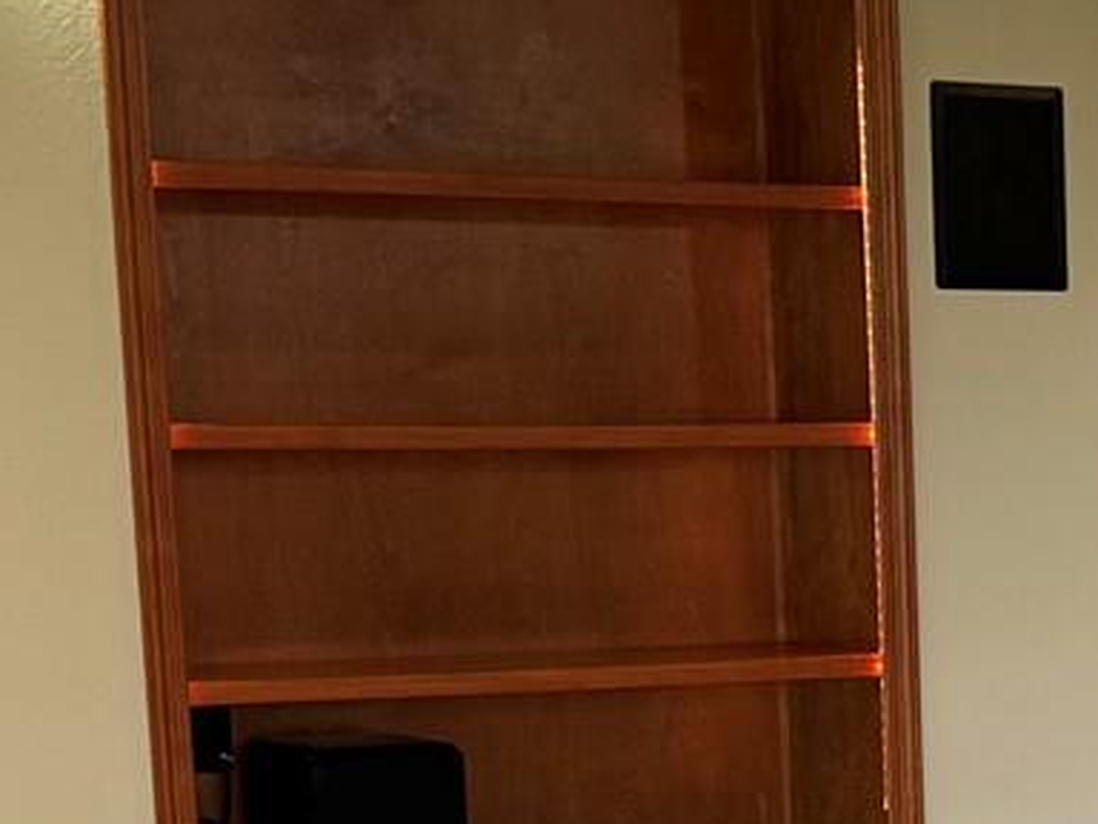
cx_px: 1415
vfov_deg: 11.2
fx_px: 4060
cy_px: 1136
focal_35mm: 128
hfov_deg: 14.7
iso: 200
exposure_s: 1/60
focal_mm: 6.76
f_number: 1.78
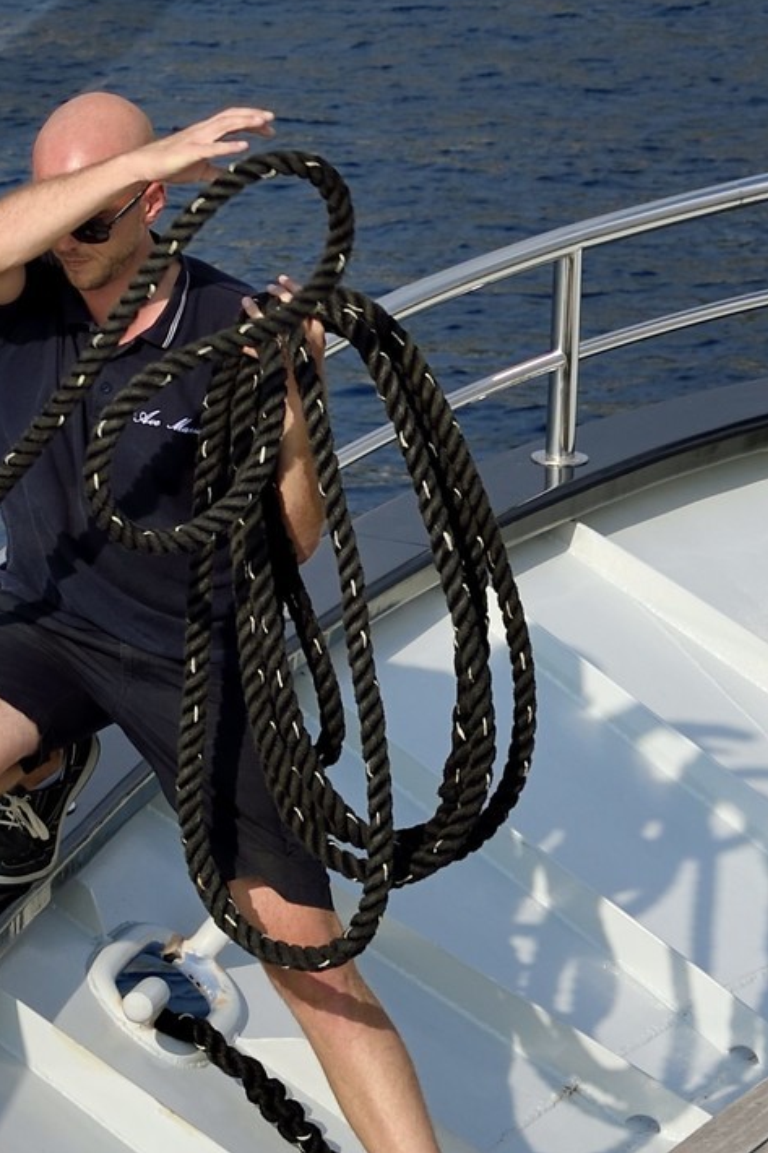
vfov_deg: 8.5
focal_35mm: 237
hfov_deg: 5.7
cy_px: -505
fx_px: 7587
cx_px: -399
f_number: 9
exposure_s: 1/640
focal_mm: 70
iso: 200
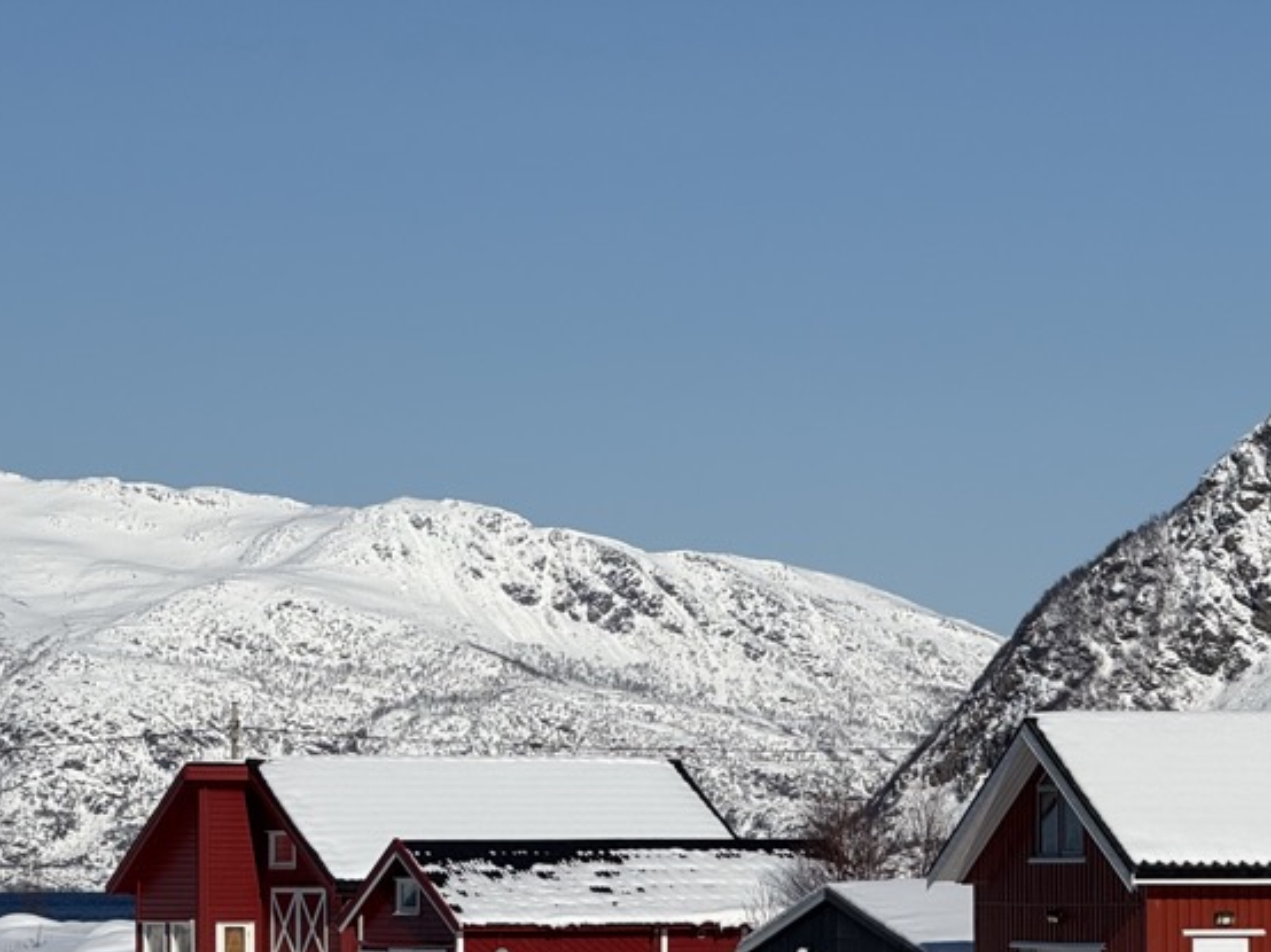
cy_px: 867
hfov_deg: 8.9
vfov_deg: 6.7
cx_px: 755
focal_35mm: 222
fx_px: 8148
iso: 32
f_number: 2.8
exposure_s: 1/3195
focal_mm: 15.66
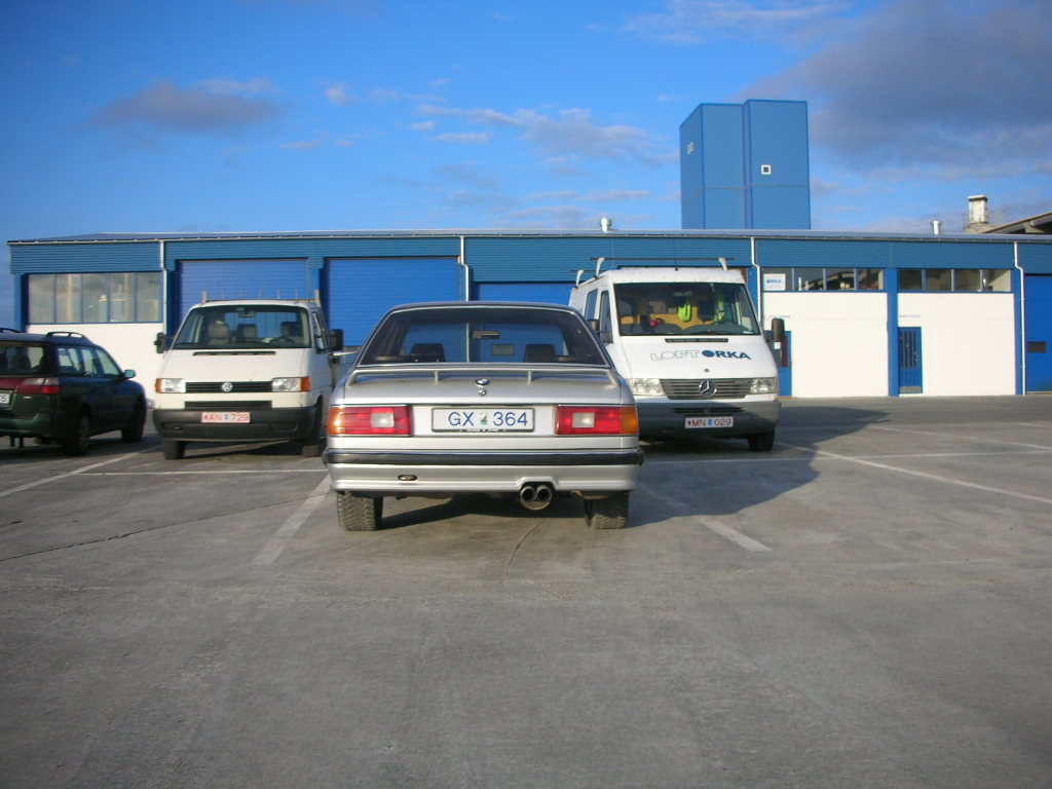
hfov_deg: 52.6
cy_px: 394
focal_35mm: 35
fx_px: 1064
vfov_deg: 40.7
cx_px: 526
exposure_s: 1/85.6
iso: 50
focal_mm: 5.8
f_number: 8.5
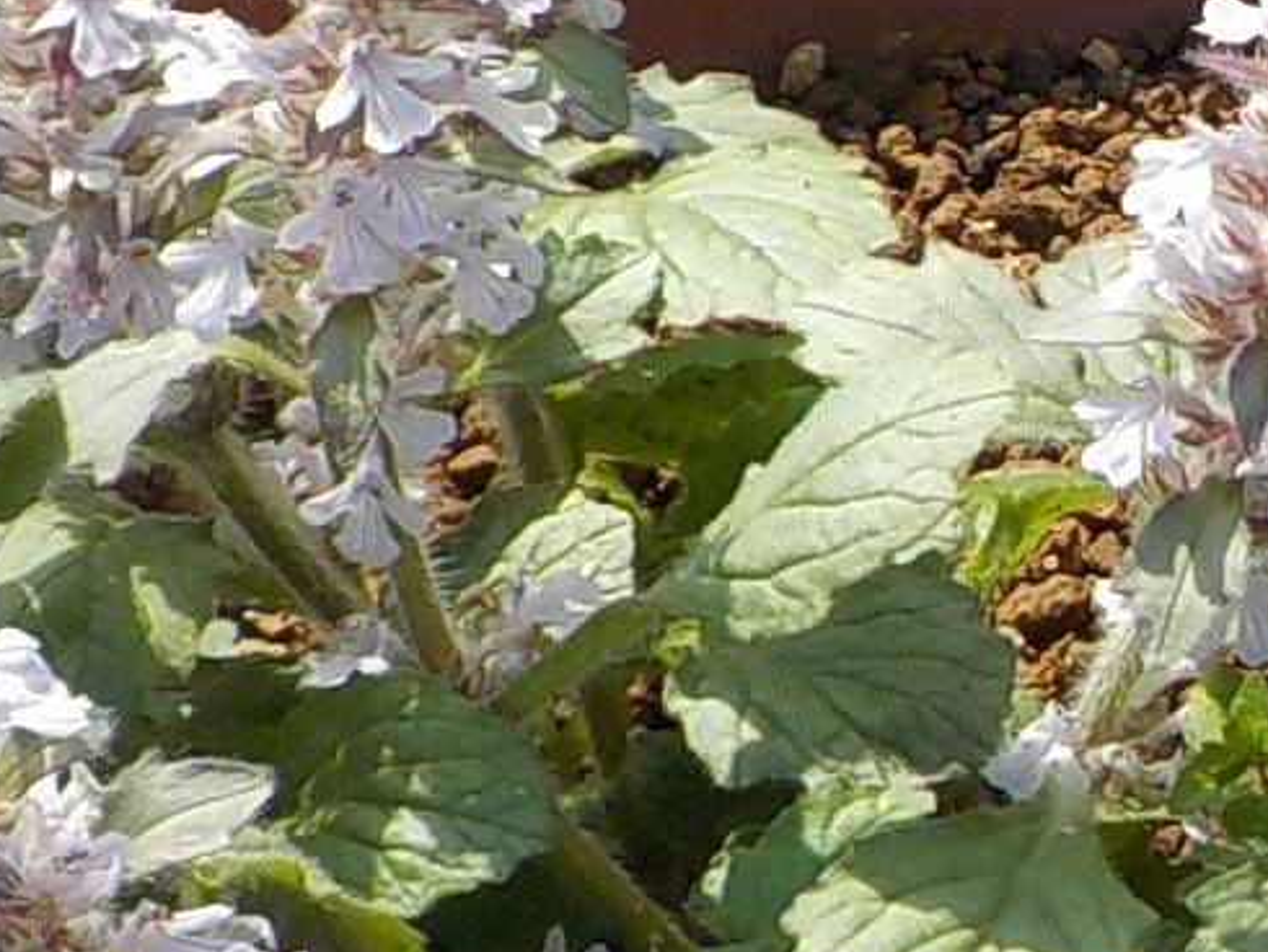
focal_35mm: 139
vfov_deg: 10.7
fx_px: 5094
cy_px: 411
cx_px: 1723
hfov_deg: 13.6
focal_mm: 4.1
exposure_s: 1/640
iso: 125
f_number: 3.3
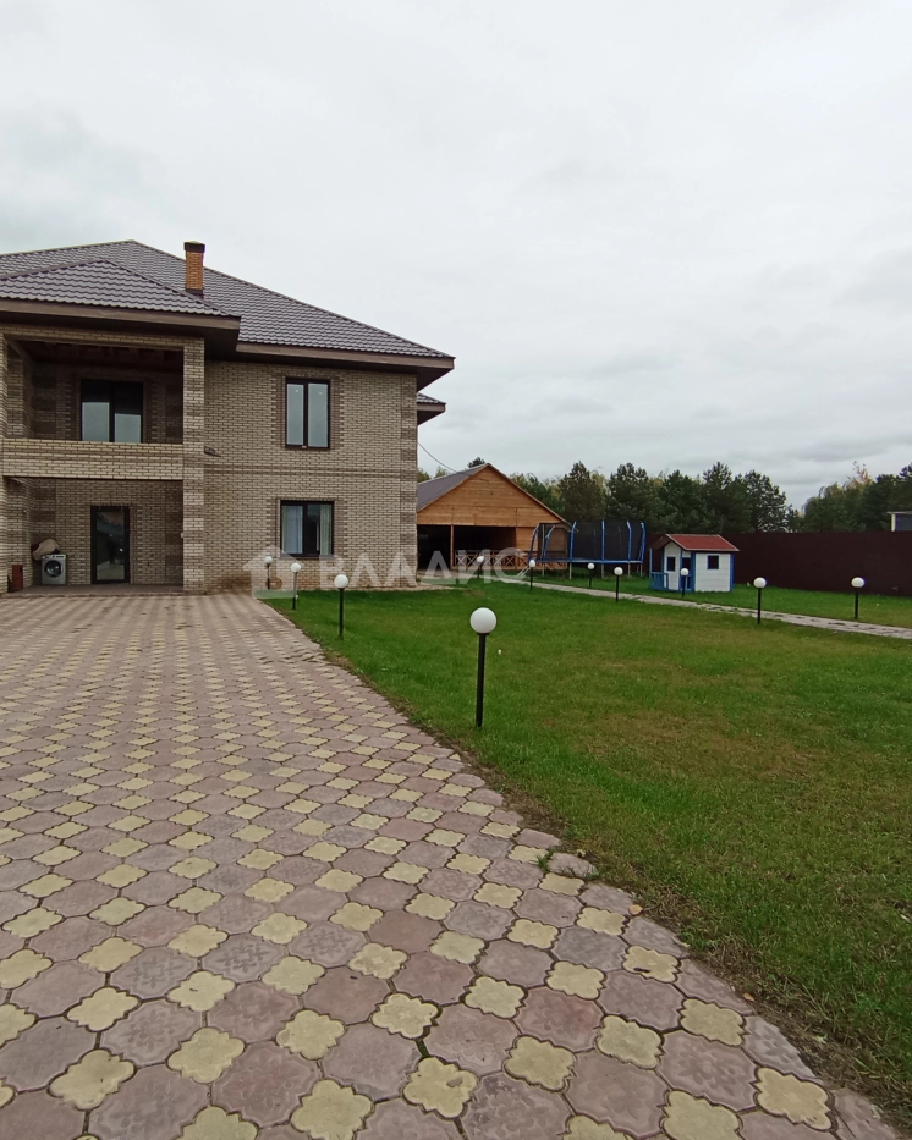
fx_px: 709
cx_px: 385
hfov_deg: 65.1
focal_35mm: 21
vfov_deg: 77.6
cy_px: 566
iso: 52
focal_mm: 1.65
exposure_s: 1/536
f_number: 2.2
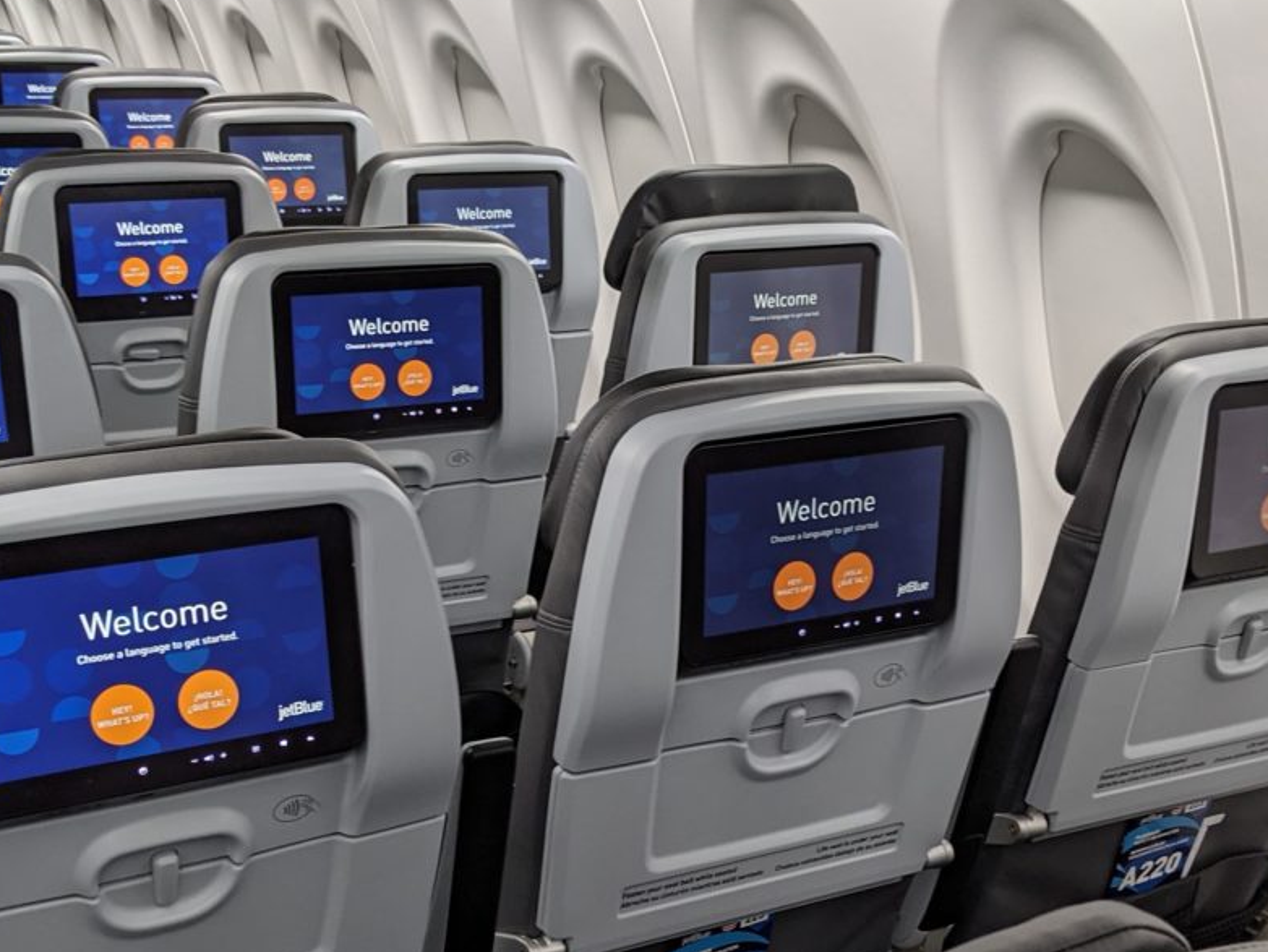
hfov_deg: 36.2
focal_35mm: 53
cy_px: 702
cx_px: 632
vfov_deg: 27.2
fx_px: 1942
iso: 59
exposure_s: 1/24
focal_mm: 4.38
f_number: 1.73
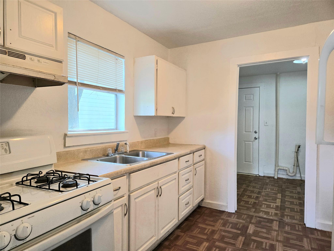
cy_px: 126
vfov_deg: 58.9
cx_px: 167
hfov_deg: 73.9
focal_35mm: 23
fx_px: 222
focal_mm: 5.4
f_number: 1.8
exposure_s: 1/120
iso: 125
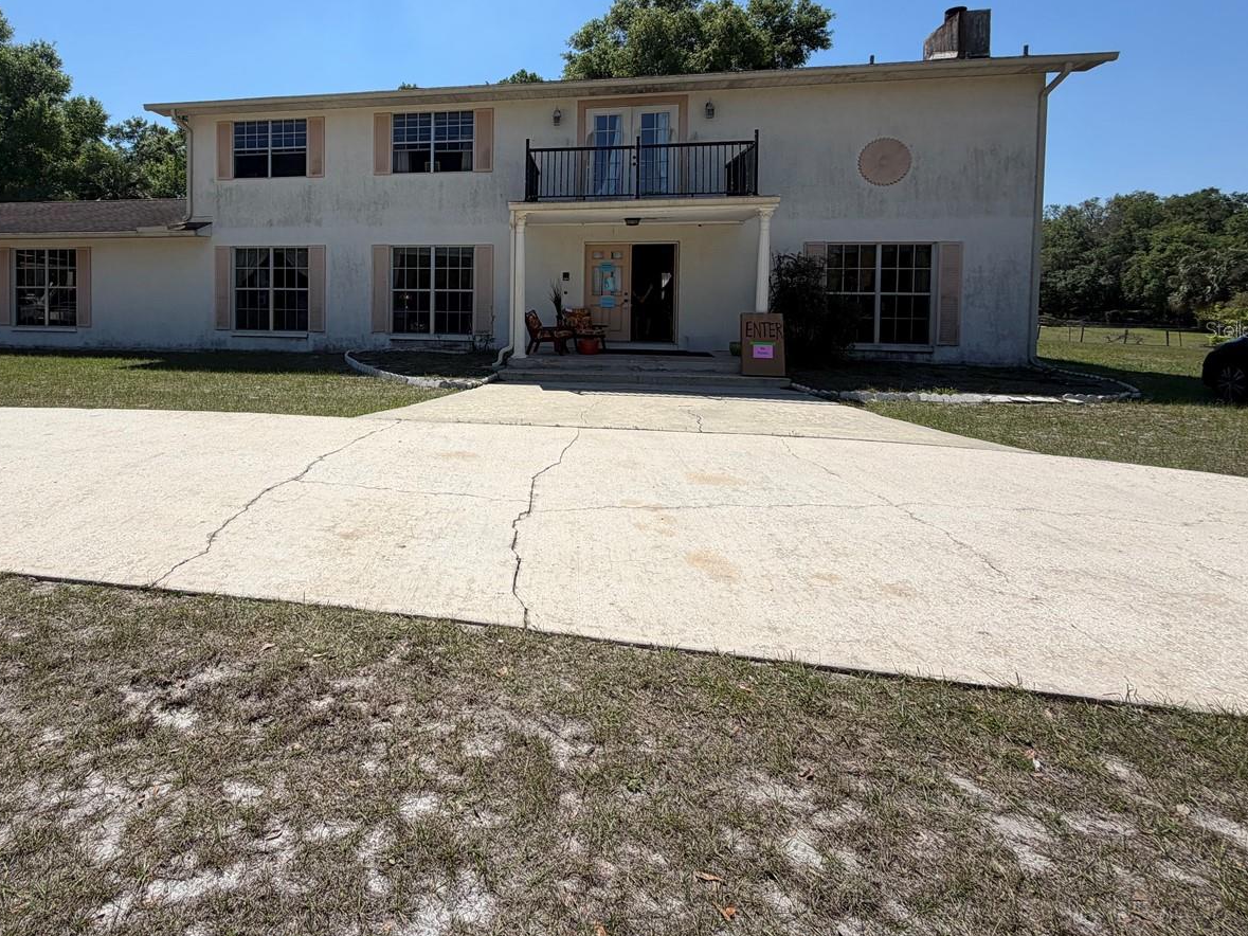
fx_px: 685
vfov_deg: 67.2
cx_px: 458
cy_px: 329
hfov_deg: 82.9
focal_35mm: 19
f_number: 2.2
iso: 20
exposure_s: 1/1399
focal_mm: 2.22
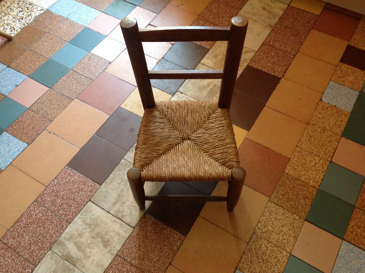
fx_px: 369
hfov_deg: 52.7
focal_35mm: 35
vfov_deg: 40.6
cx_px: 182
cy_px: 136
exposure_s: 1/15
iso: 200
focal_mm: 4.28
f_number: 2.4
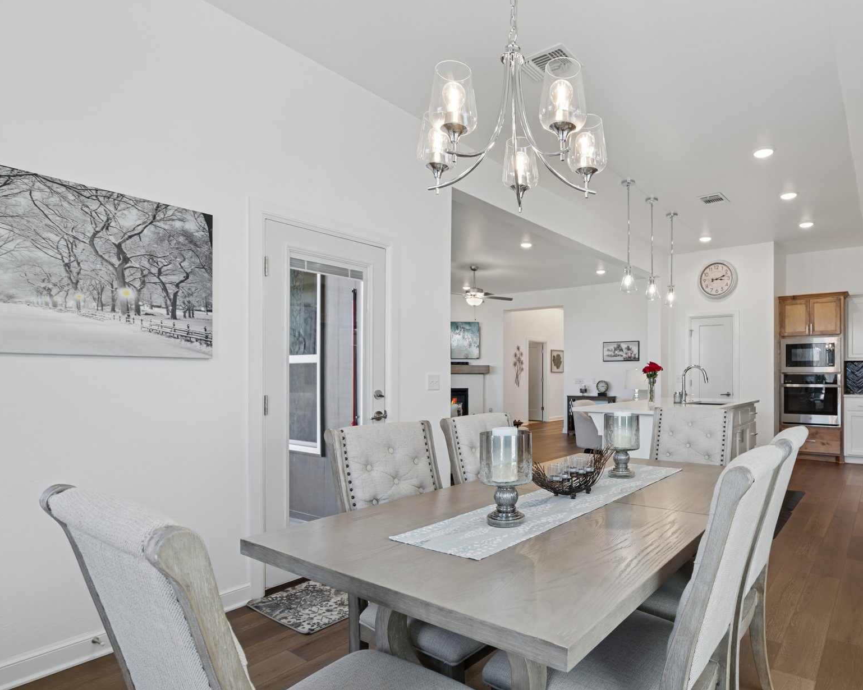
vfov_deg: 67.9
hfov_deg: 78.6
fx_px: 511
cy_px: 382
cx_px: 550
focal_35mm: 20
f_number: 7.1
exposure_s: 1/25
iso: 200
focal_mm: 16
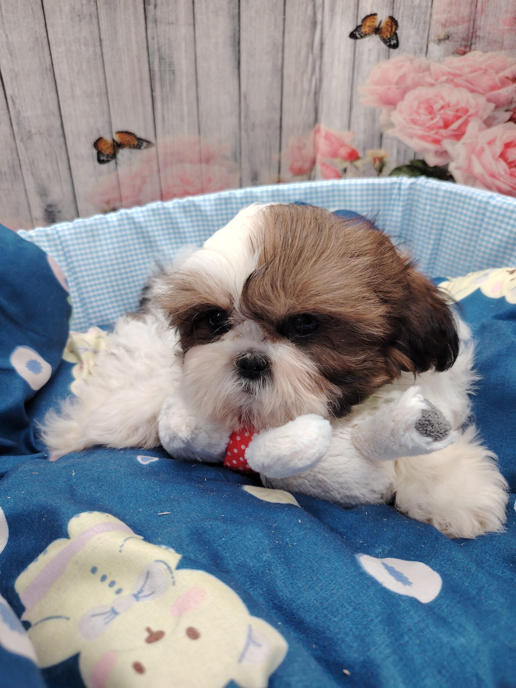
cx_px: 258
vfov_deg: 71.6
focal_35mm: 24
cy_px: 344
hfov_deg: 56.8
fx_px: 477
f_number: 1.75
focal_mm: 5.25
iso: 191
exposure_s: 1/100
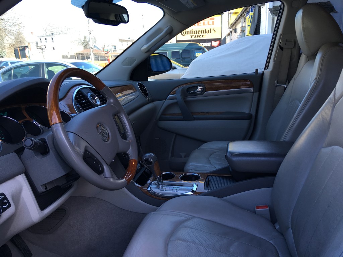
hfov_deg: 61.7
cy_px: 128
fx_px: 287
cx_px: 172
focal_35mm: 29
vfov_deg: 48.2
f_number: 2.2
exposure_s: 1/120
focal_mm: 4.15
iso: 25
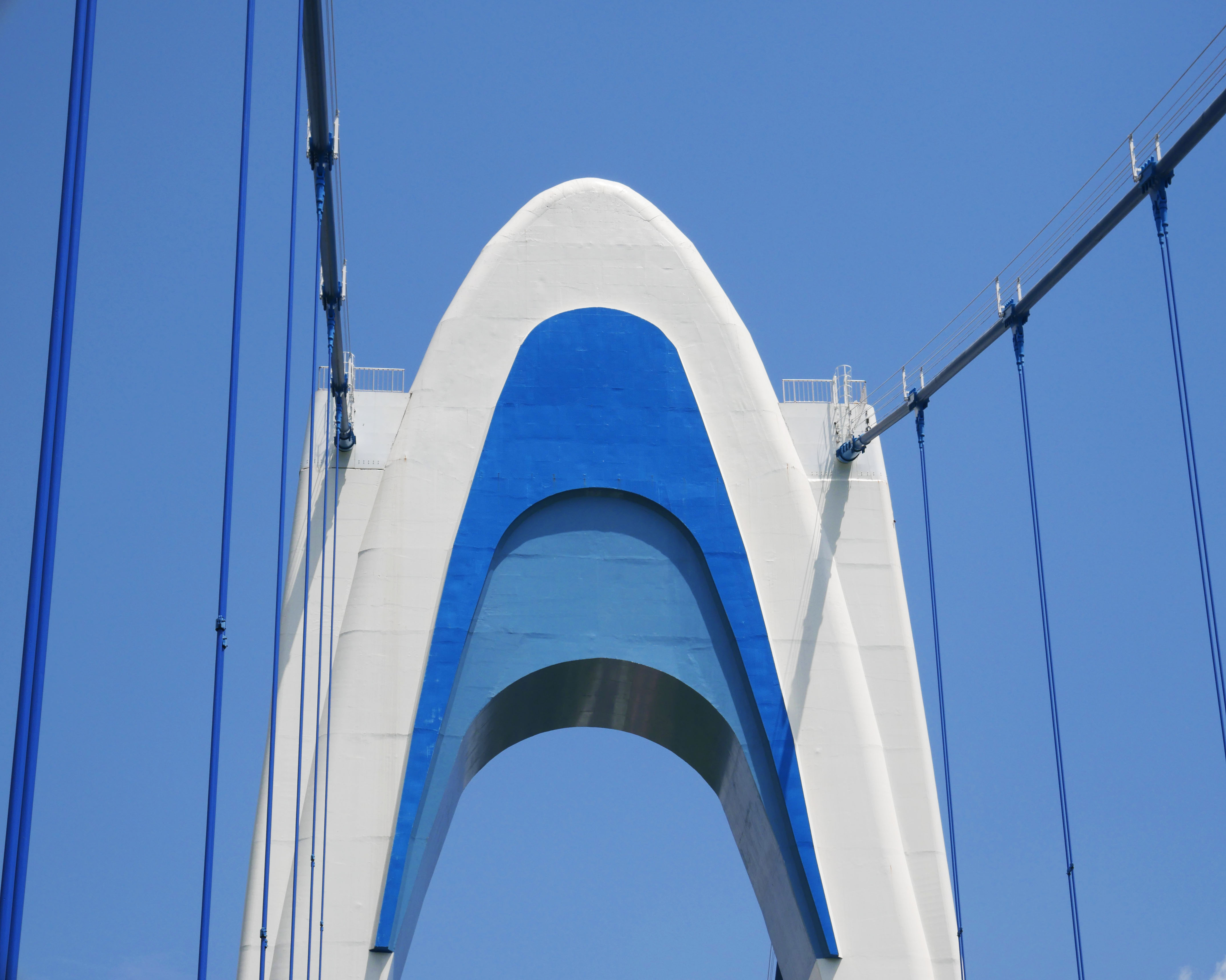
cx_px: 655
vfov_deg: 17.5
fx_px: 3193
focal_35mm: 88
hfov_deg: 21.7
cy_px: 489
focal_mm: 42
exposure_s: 1/640
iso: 200
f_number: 10
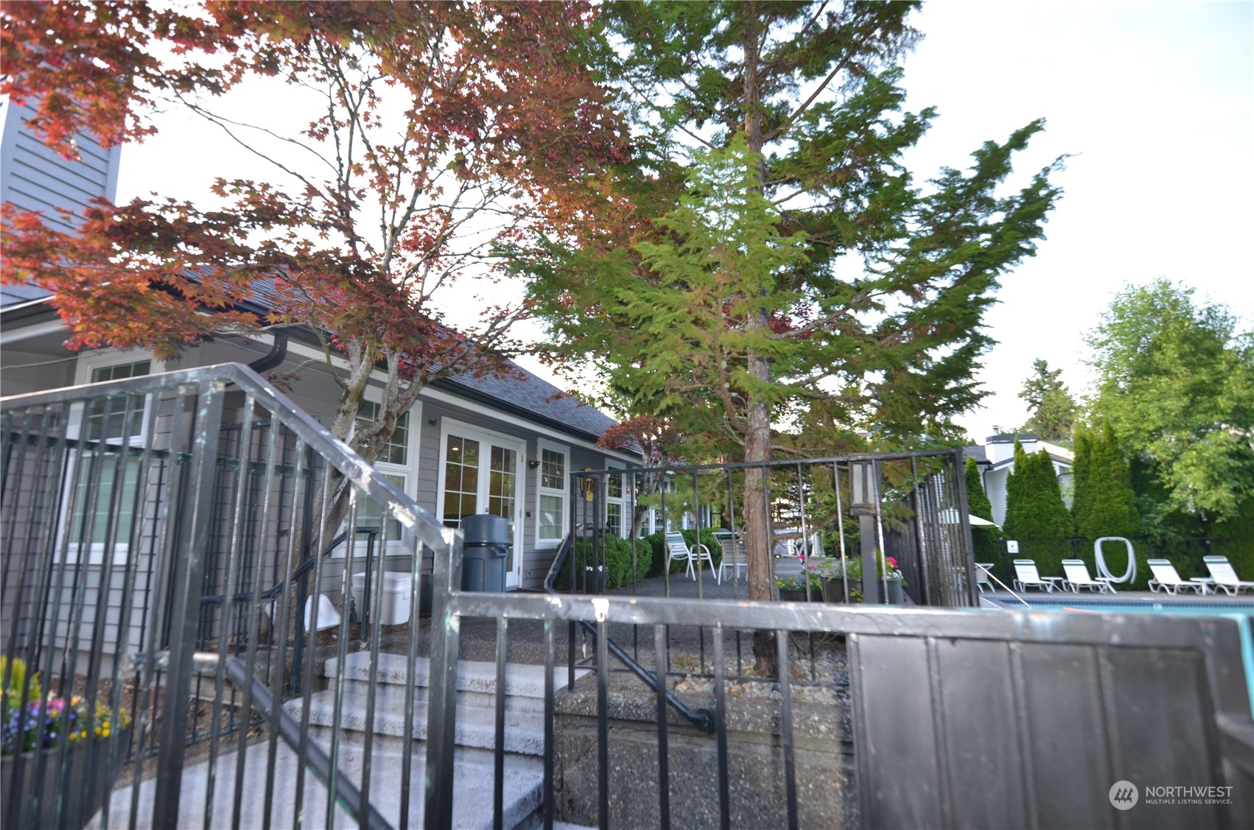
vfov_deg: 71.8
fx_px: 574
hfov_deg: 95.1
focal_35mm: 16
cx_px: 627
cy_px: 415
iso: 200
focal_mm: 11
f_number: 3.5
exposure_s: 1/200
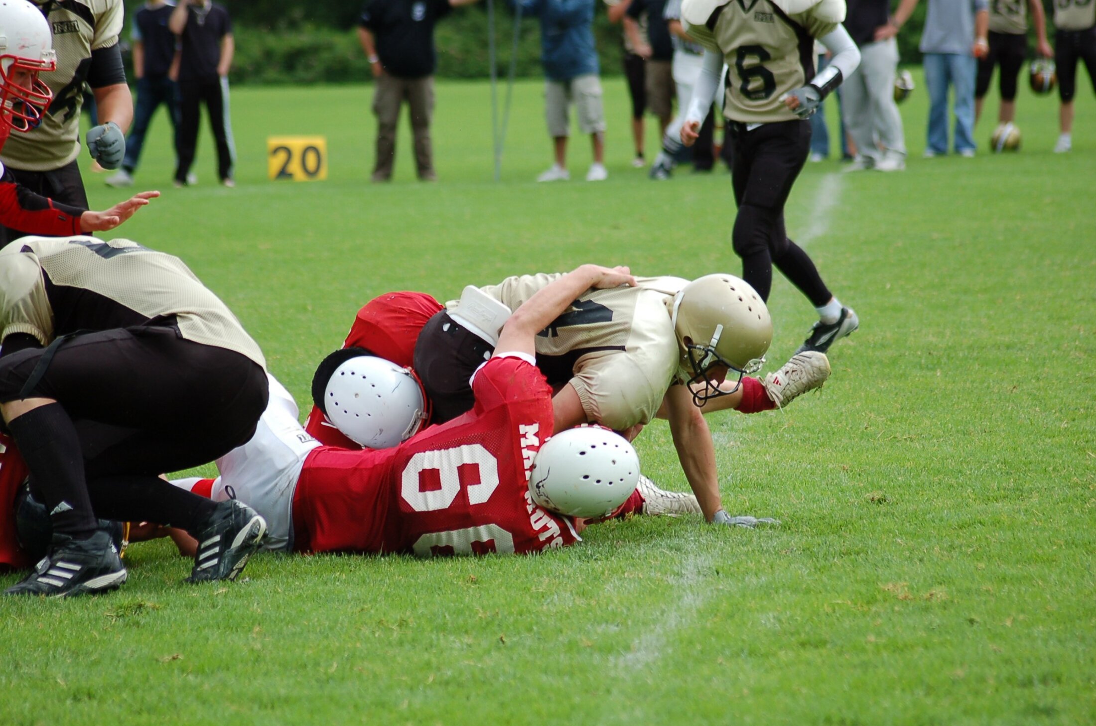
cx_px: 548
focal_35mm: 225
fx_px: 6837
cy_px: 363
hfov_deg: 9.2
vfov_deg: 6.1
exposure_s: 1/1000
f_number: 4.5
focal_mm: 150
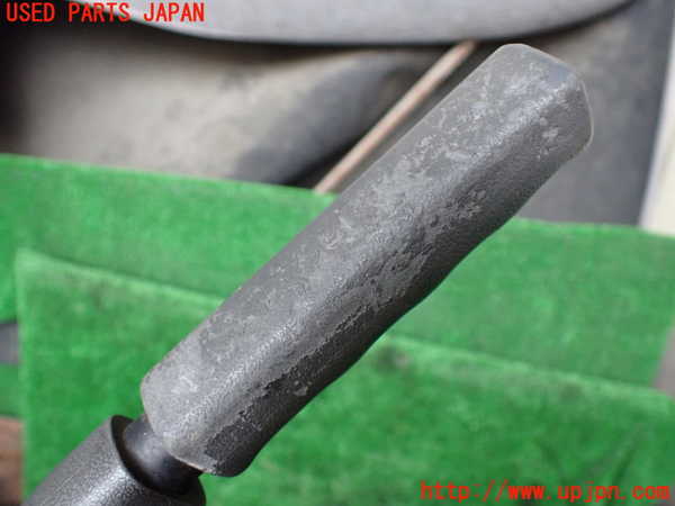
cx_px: 338
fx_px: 585
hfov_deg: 60.0
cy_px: 253
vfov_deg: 46.8
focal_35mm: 30
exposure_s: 1/60
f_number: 2.3
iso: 800
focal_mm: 5.4
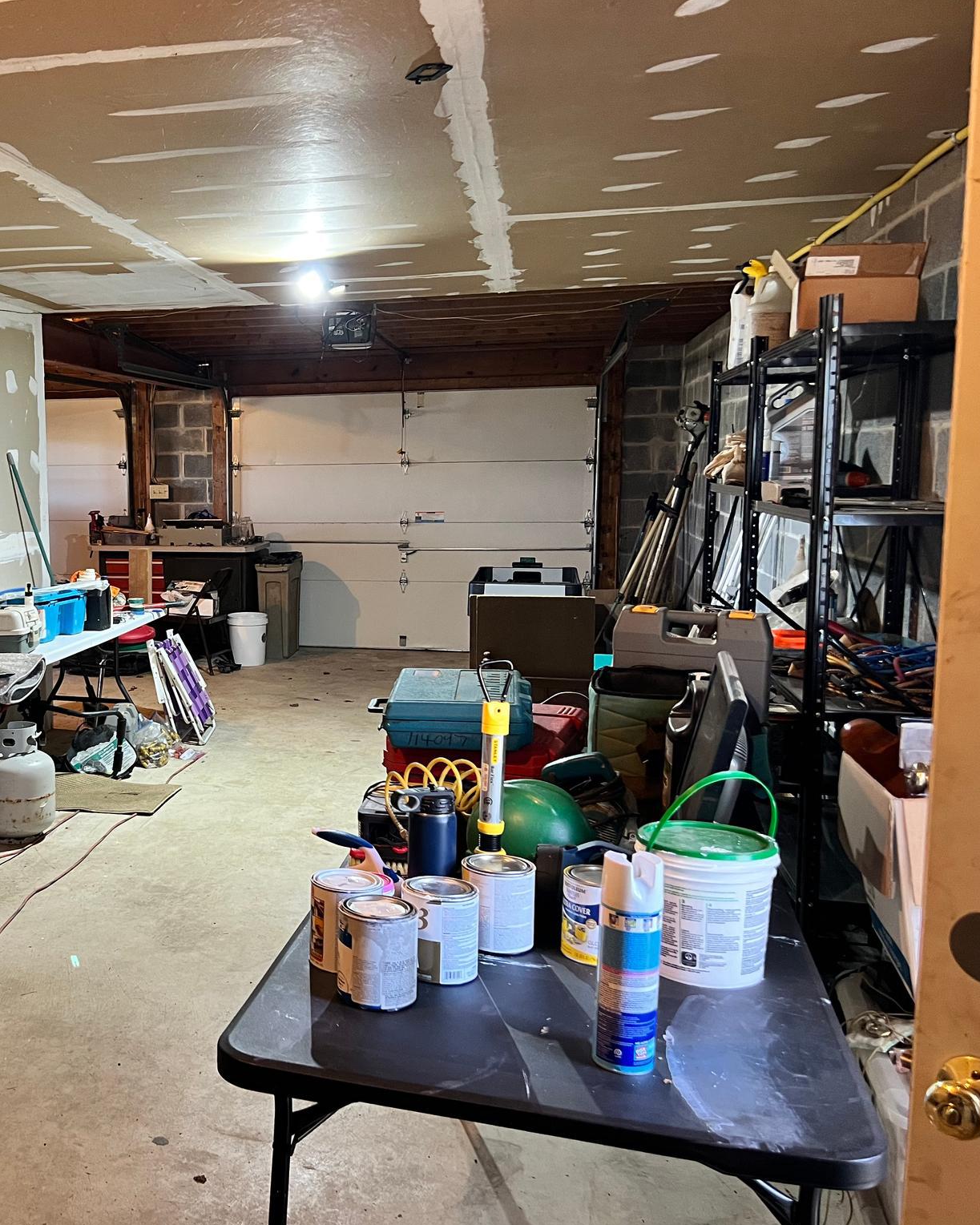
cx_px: 192
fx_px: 1233
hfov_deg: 41.4
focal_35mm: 34
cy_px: 614
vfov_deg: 52.8
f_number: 1.5
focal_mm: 5.7
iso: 250
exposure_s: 1/60
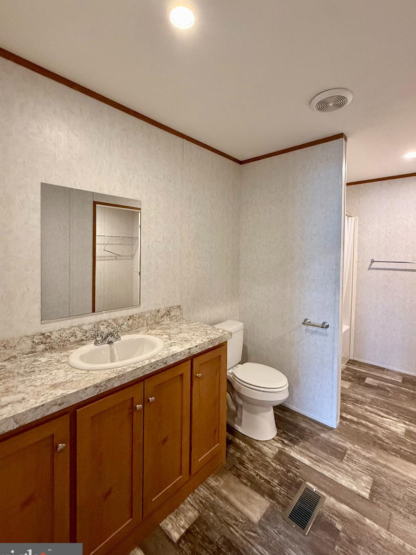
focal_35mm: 16
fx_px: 256
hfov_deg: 78.1
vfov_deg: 94.4
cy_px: 260
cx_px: 217
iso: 500
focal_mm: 2.22
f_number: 2.2
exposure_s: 1/60
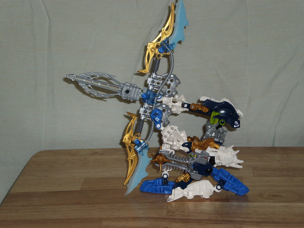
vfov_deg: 13.7
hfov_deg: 18.2
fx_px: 948
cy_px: 114
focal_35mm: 108
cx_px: 152
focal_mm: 18.9
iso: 125
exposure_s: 1/100
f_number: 5.9
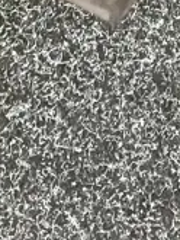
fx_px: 1205
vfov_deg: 9.8
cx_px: 119
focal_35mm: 174
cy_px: -368
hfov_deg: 8.5
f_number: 1.8
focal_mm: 3.99
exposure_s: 1/25
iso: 500
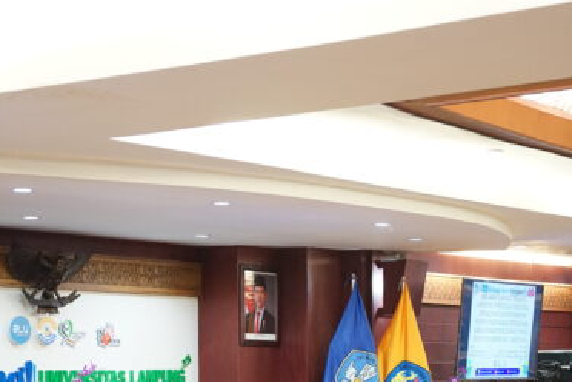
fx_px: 1573
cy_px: 357
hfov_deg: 20.6
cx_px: 243
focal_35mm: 99
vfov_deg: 13.7
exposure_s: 1/100
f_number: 2.8
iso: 2500
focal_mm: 48
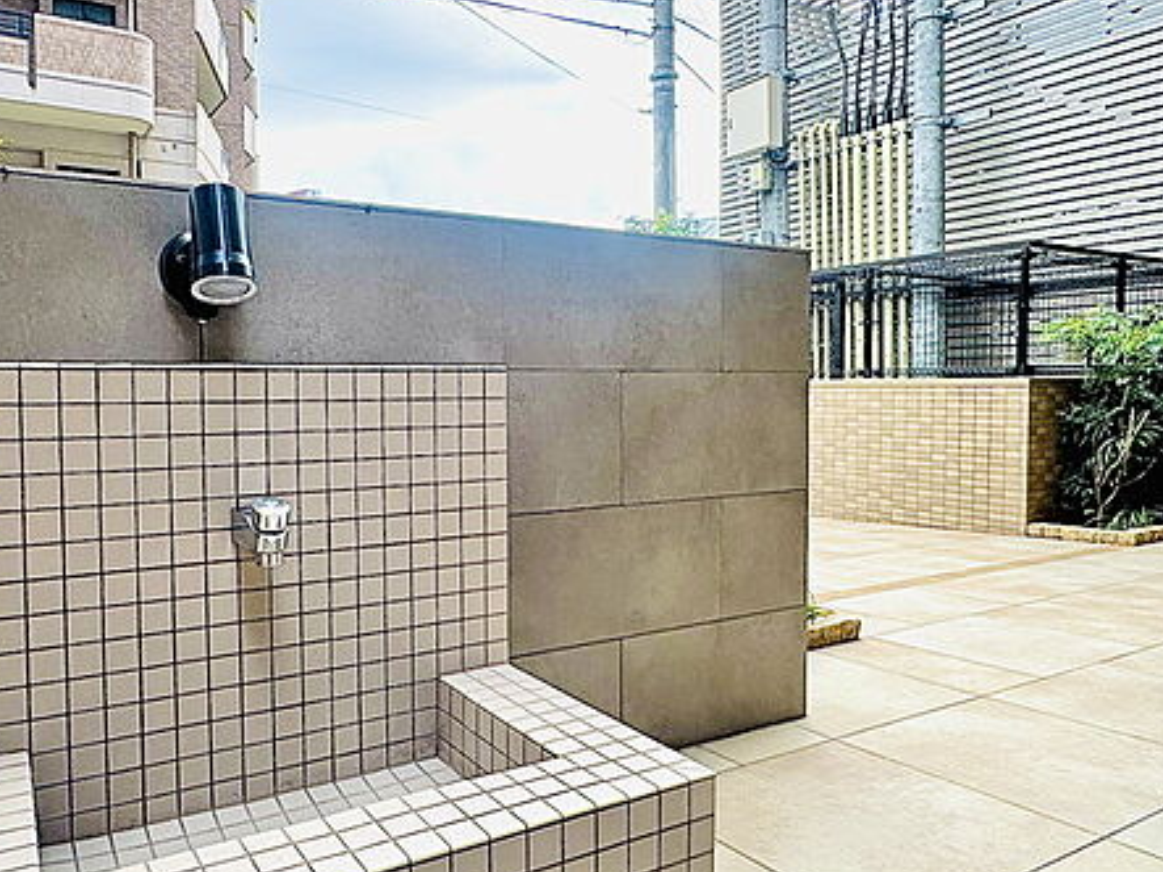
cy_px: 425
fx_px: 873
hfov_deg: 67.0
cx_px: 504
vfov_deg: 53.0
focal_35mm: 26
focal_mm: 2.22
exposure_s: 1/194
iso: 40
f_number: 2.2
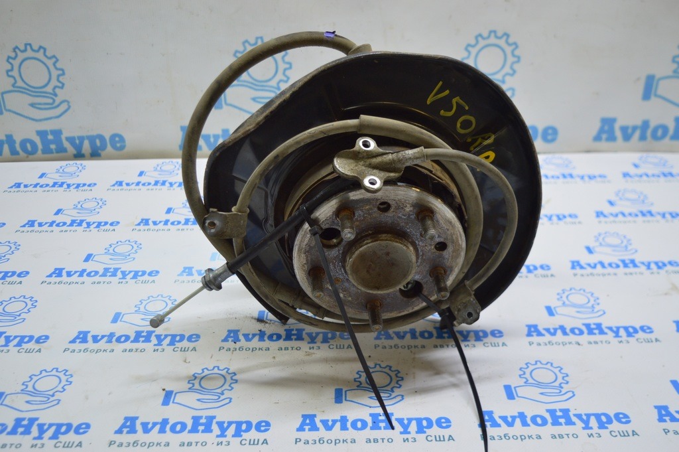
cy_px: 226
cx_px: 340
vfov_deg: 36.8
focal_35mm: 36
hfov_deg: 53.2
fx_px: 678
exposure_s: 1/50
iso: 400
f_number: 4
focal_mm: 24
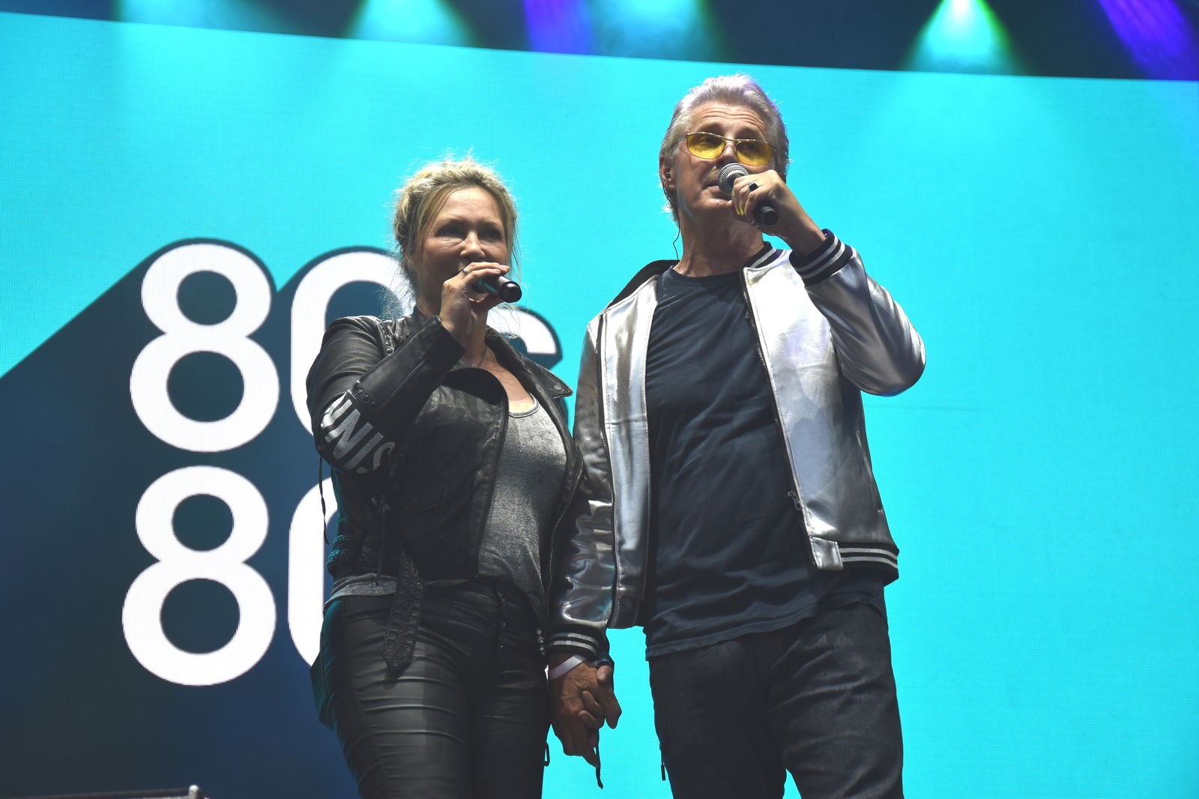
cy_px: 400
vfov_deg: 13.8
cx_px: 600
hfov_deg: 20.6
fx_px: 3296
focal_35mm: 99
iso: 400
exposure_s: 1/400
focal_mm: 66
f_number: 5
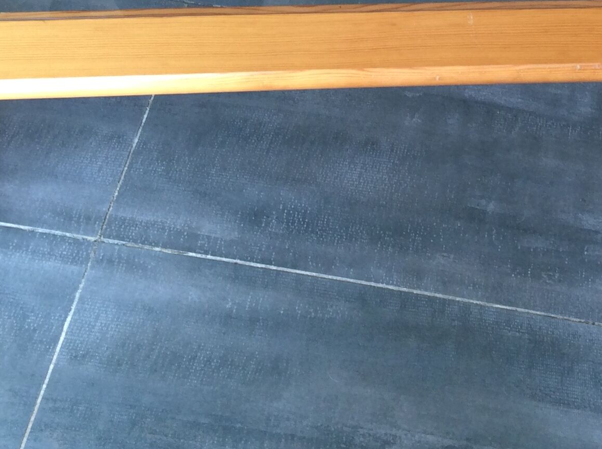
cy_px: -38
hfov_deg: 26.9
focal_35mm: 72
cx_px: 408
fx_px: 1250
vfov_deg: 19.6
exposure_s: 1/50
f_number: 2.4
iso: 32
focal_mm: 3.3
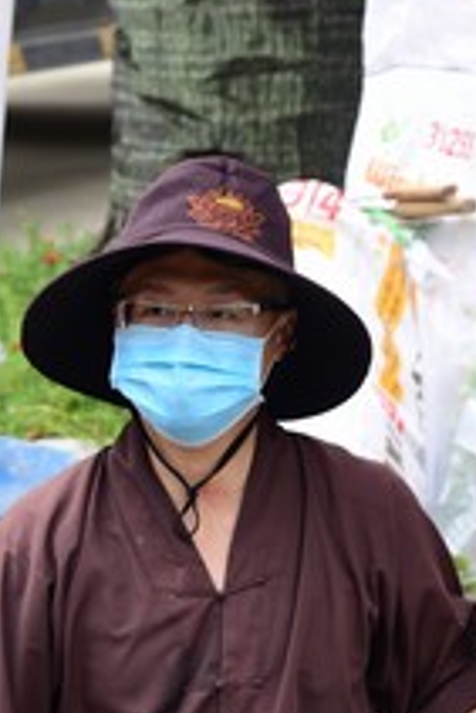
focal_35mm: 370
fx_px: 7326
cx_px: 165
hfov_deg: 3.7
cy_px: 564
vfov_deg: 5.6
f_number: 6.3
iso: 400
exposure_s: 1/160
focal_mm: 120
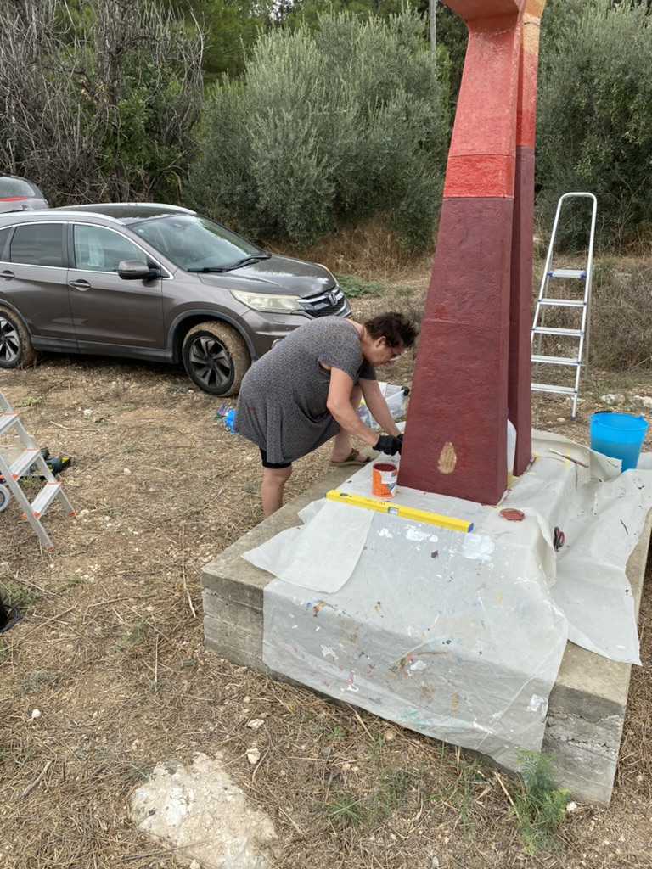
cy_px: 434
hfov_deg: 53.1
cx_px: 326
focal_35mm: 26
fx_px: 653
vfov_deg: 67.3
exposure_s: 1/1206
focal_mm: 4.25
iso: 32
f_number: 1.8
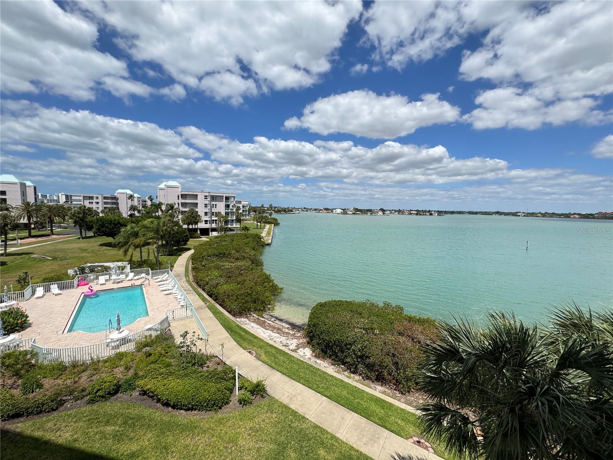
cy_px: 230
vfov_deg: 85.7
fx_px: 248
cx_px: 306
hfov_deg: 102.1
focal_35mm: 14
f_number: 2.2
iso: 50
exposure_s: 1/2985
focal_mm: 2.22
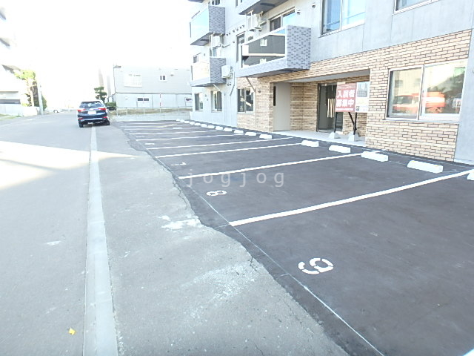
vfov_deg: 63.4
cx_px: 237
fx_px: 288
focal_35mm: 21
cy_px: 178
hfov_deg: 79.0
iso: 125
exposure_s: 1/60
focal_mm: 3.7
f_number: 3.5
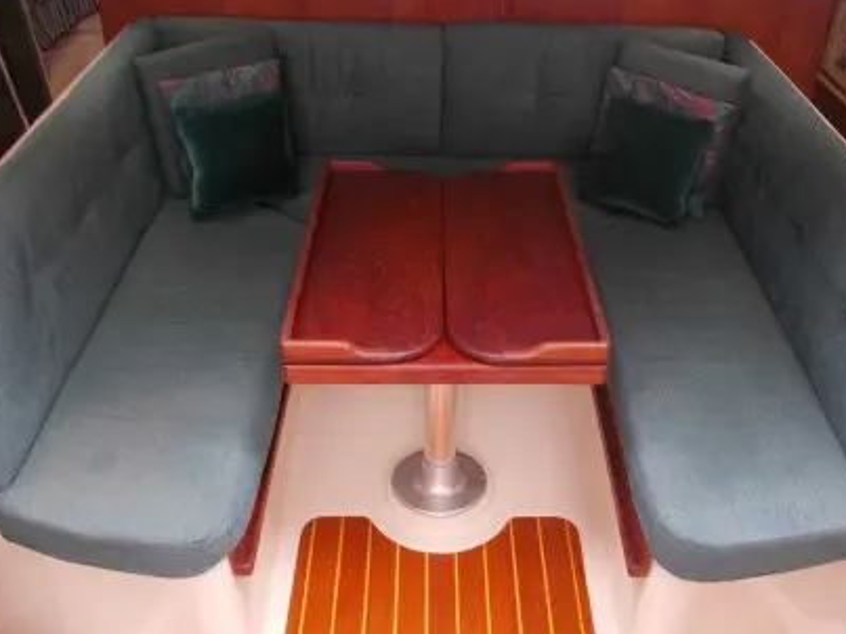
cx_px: 460
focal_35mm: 36
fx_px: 880
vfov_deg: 39.6
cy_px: 341
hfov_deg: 51.3
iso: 80
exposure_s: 1/30
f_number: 3.3
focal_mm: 4.1
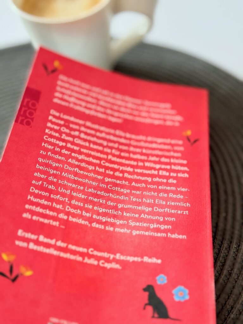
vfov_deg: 39.7
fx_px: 449
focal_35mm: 48
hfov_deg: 30.3
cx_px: 122
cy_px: 162
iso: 125
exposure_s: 1/60
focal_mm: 6.76
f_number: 1.78
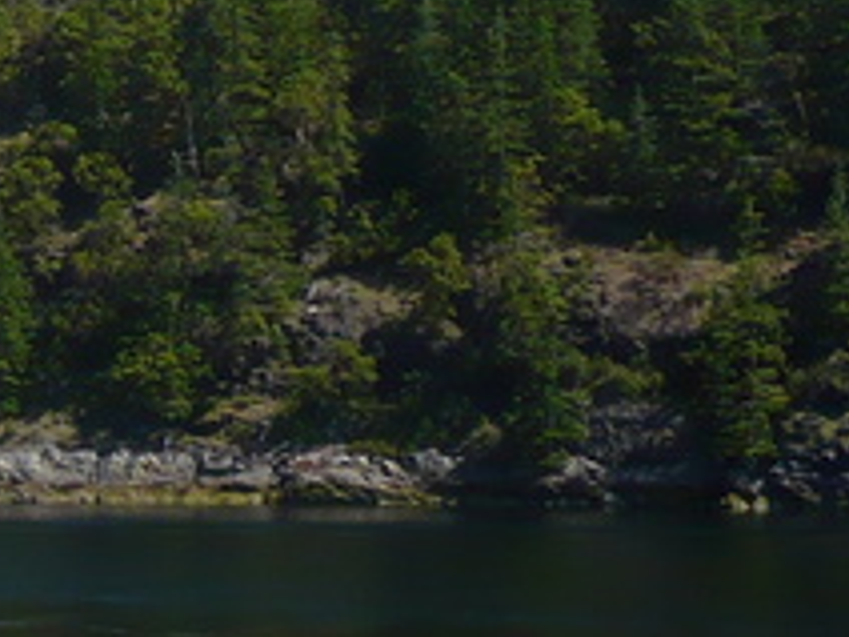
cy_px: 316
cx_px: -561
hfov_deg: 13.7
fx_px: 3237
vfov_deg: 11.2
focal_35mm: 132
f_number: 8
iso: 100
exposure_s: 1/250
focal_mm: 5.8
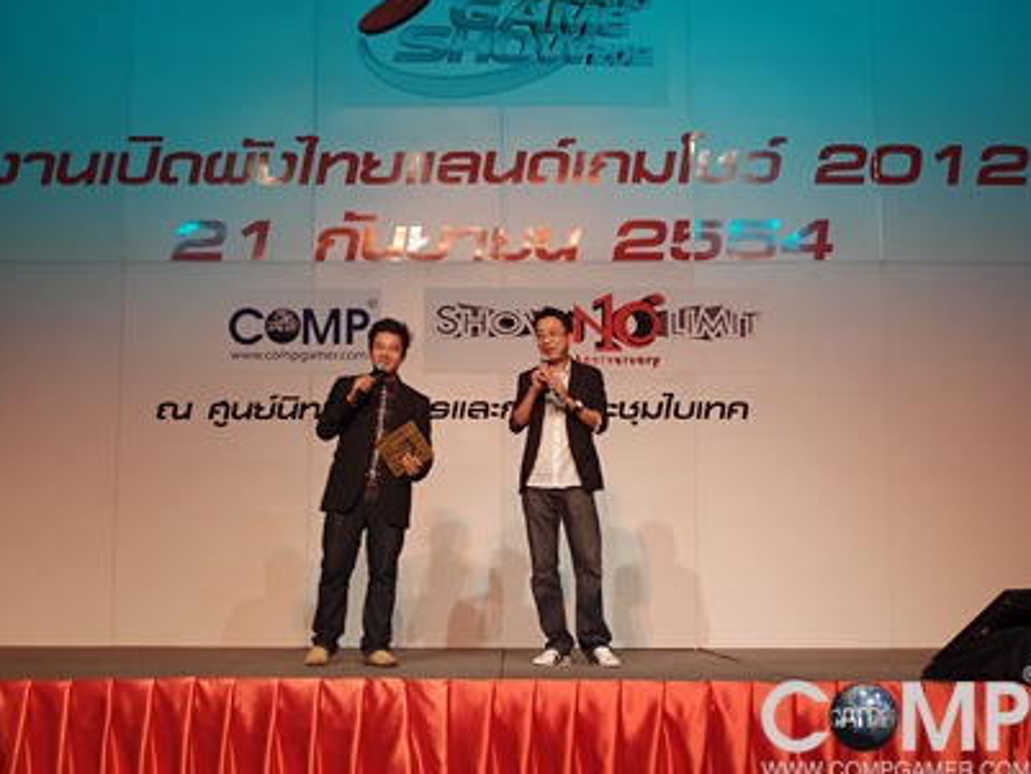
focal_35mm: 46
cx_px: 491
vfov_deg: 31.5
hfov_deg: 41.2
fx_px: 1370
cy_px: 365
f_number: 2
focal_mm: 8.99
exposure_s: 1/125
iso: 100
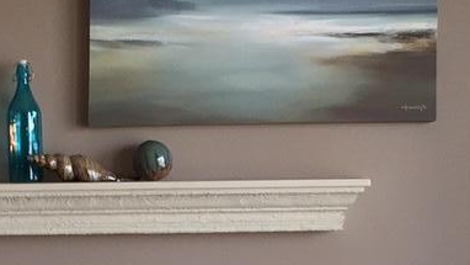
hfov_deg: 20.1
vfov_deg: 11.2
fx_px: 1321
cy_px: 318
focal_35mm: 106
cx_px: 171
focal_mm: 4.15
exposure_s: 1/40
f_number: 2.2
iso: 50
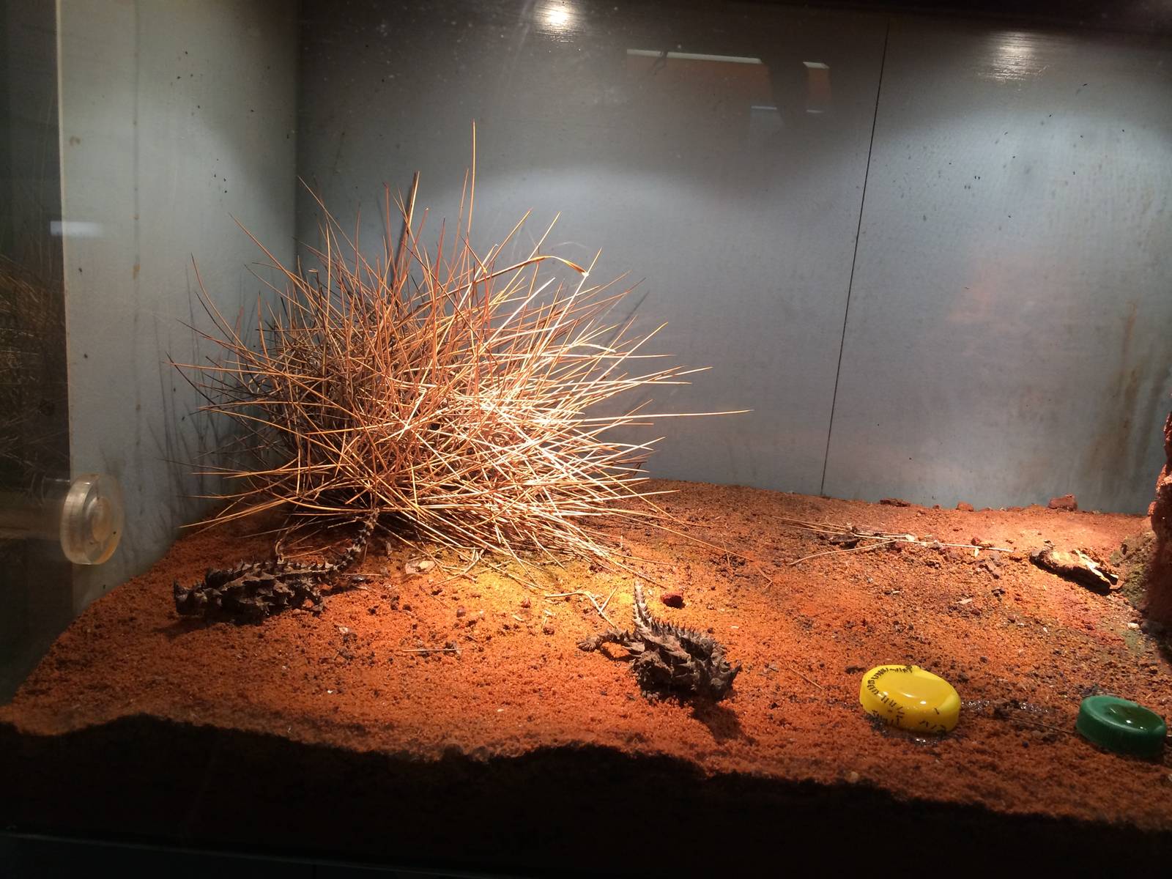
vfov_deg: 46.8
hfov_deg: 60.0
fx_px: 1016
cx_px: 586
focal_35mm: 30
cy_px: 440
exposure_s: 1/30
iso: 50
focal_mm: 4.12
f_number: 2.2
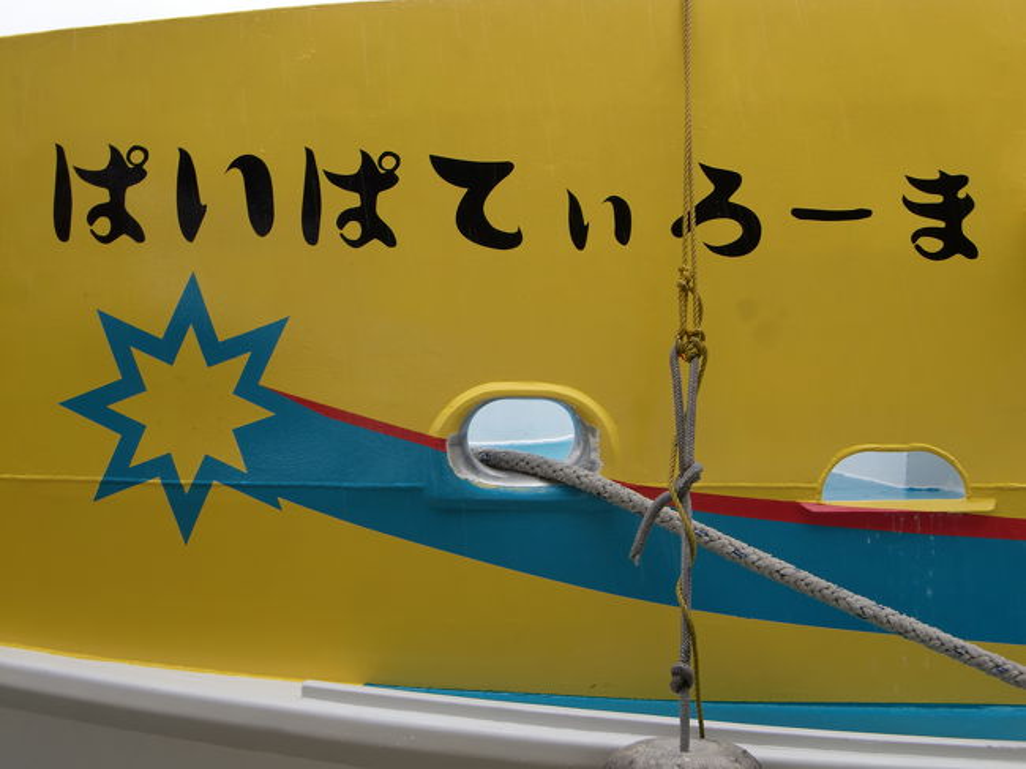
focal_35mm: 46
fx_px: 1363
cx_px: 513
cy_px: 384
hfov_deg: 41.3
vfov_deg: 31.5
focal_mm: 8.2
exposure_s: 1/100
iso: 64
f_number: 3.3
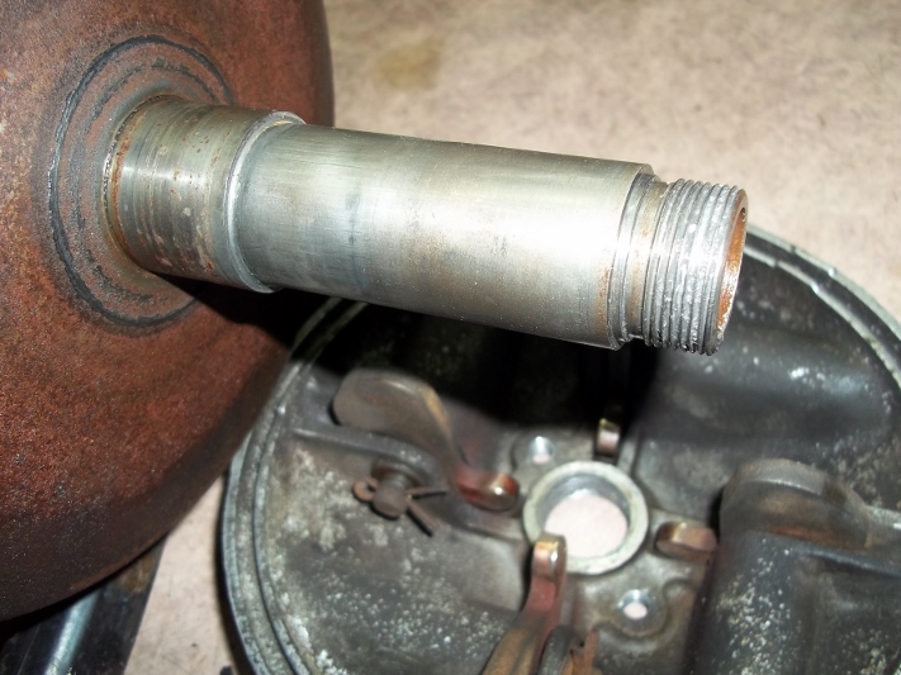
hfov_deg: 51.4
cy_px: 344
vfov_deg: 39.6
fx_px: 937
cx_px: 446
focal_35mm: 36
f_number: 2.9
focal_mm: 5.7
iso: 80
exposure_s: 1/60
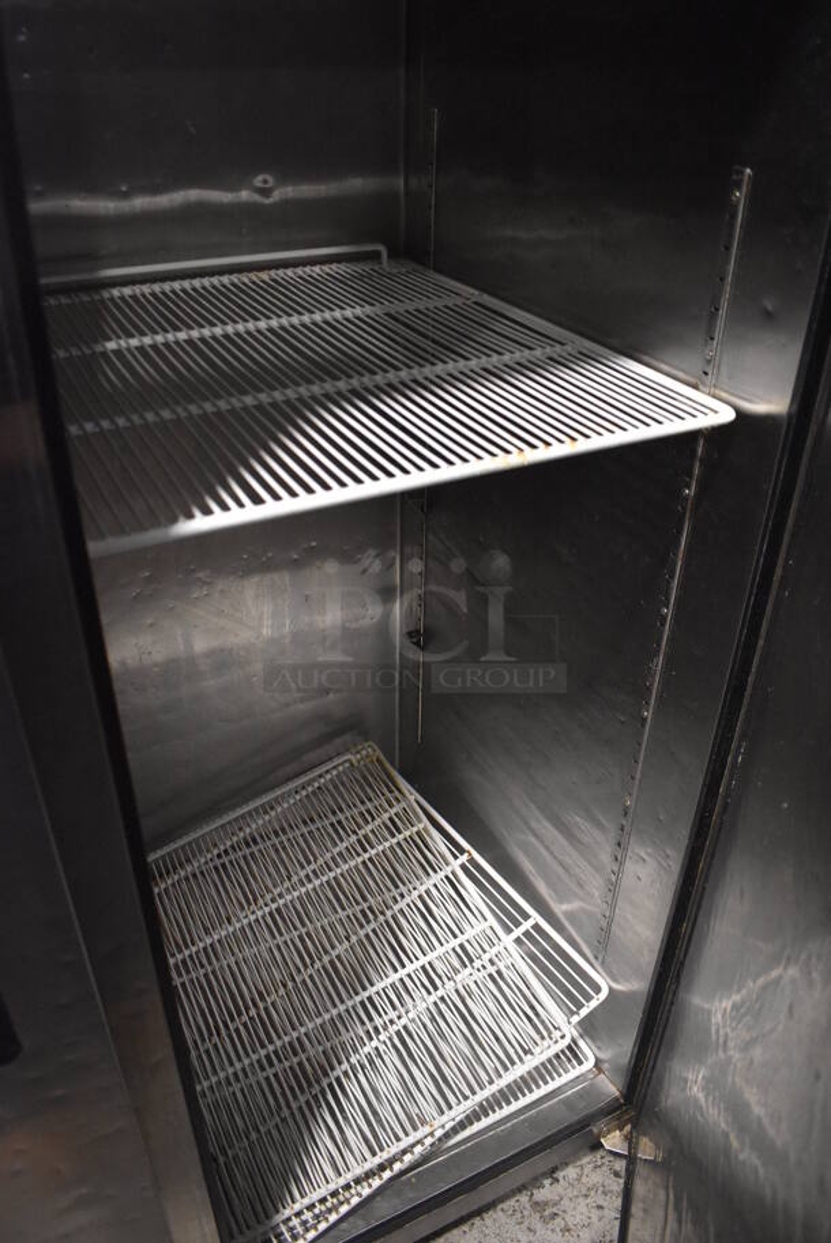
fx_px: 933
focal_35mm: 27
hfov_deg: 48.0
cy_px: 622
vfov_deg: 67.3
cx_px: 416
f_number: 3.5
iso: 4000
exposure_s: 1/125
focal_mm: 18
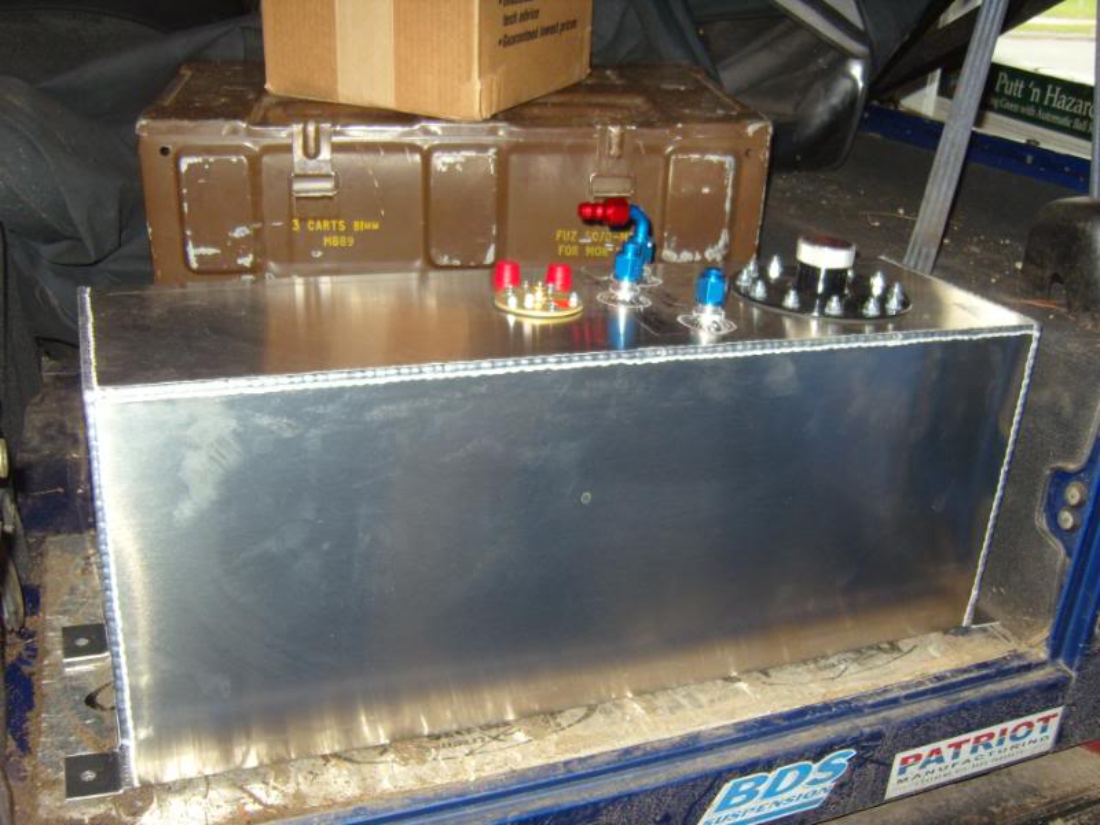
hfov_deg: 52.6
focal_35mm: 35
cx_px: 550
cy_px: 412
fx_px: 1112
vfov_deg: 40.7
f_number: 2.8
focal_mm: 7.4
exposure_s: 1/30
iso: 100
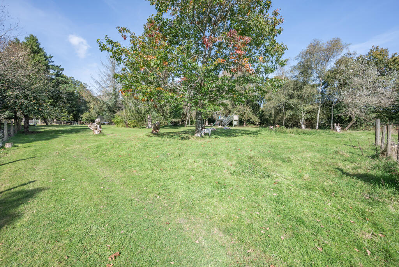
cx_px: 200
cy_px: 134
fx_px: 172
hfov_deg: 98.5
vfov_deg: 75.6
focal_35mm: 16
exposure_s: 1/200
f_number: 8
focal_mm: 15.5
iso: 100
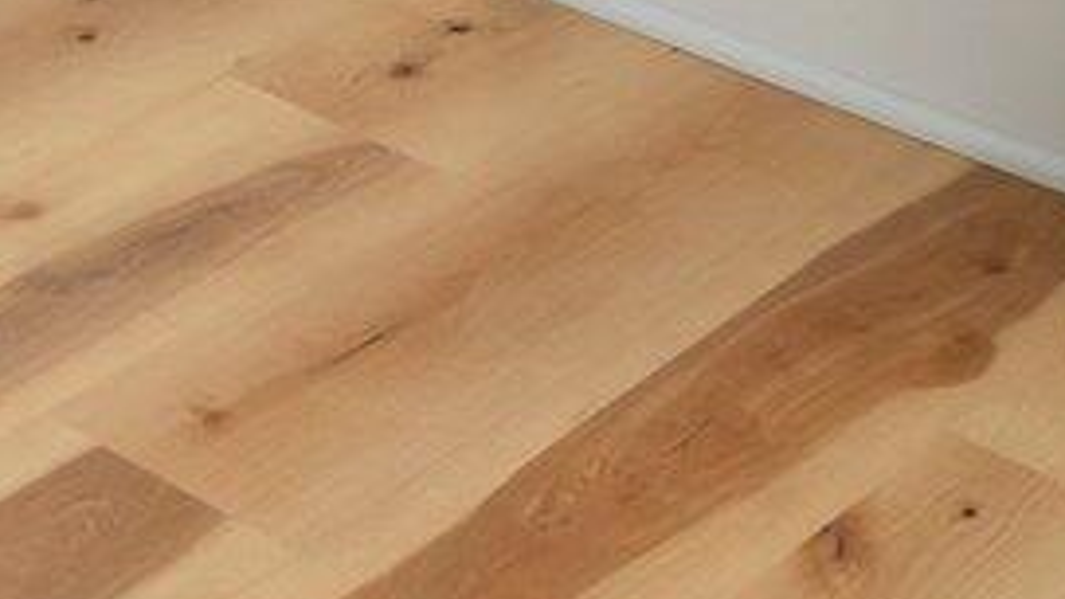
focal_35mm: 126
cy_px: -1871
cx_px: -701
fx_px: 3558
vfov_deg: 7.0
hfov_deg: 15.3
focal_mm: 16
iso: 250
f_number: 7.1
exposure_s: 1/80
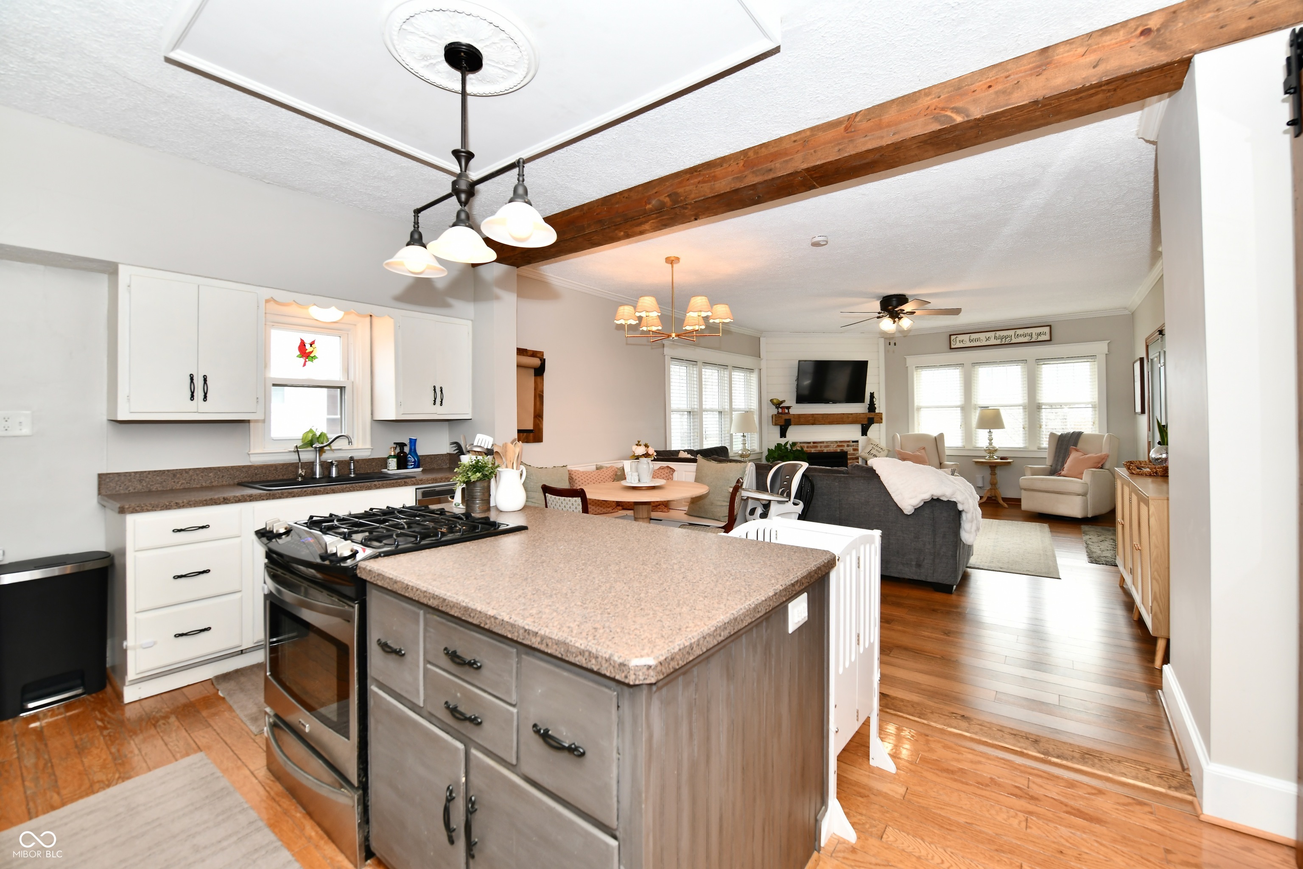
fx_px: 507
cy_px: 434
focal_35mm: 14
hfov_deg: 104.3
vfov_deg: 81.2
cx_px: 652
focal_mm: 14
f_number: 5.6
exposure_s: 1/60
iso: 400
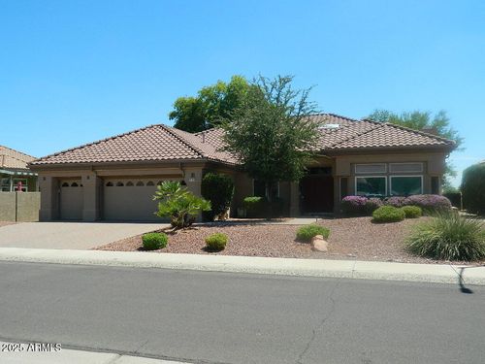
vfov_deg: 45.4
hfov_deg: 58.4
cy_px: 182
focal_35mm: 31
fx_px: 434
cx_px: 242
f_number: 9.1
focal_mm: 5.6
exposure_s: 1/125
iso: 80
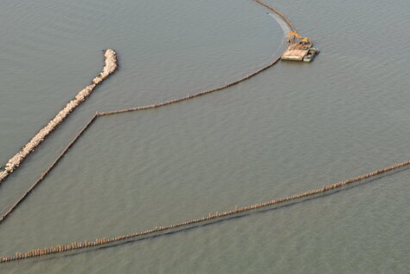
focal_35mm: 73
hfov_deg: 27.6
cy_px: 42
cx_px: 246
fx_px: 831
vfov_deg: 18.4
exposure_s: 1/1000
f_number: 6.3
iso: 500
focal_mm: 32
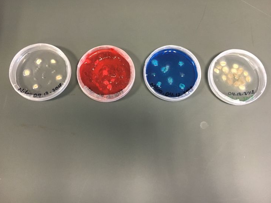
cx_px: 136
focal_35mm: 32
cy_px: 94
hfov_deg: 56.8
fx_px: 251
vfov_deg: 44.1
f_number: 2.2
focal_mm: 4.15
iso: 200
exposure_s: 1/33
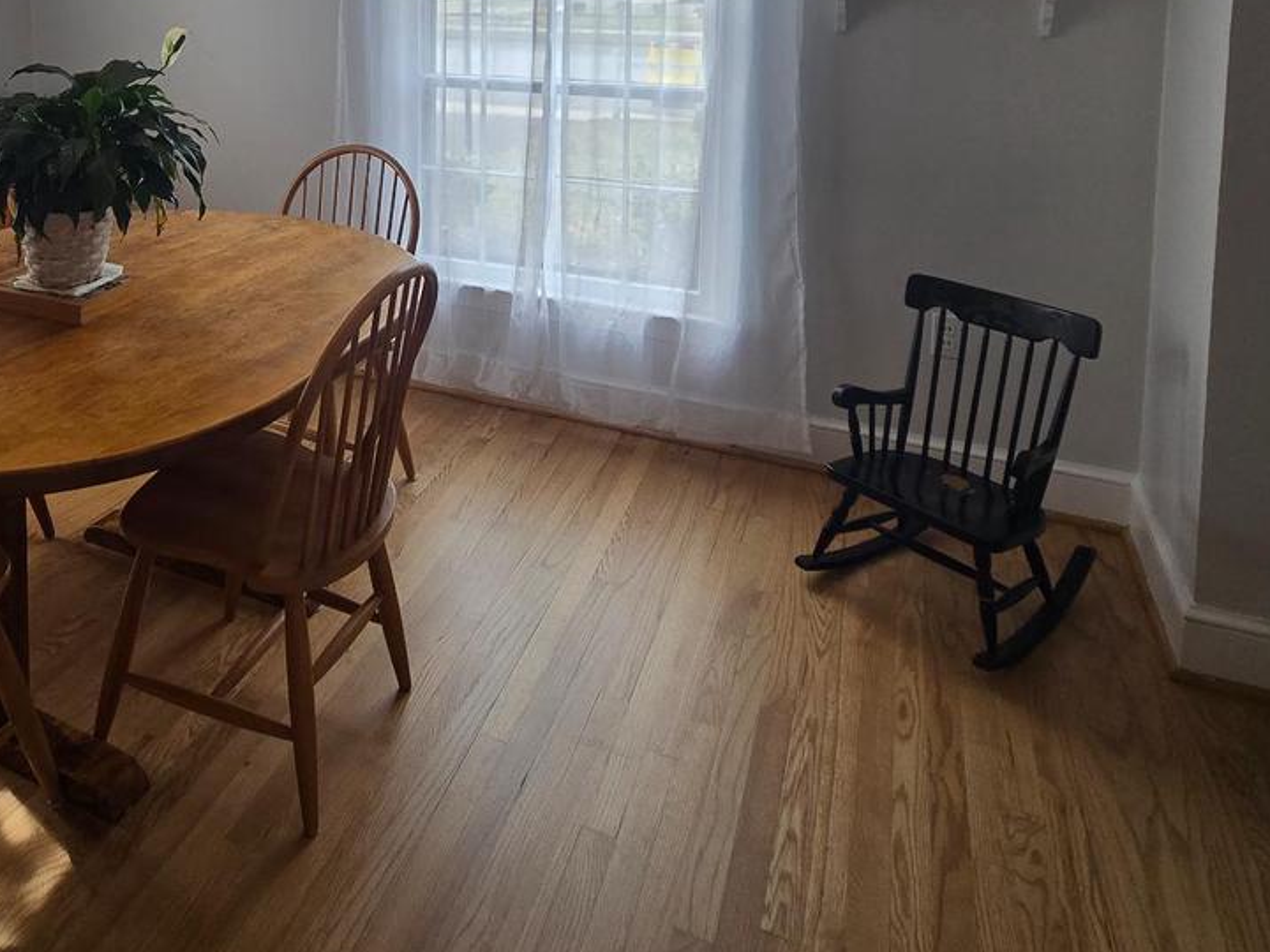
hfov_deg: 64.2
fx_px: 954
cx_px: 355
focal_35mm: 26
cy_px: 58
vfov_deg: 46.6
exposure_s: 1/134
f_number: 2.2
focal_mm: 2.2
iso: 50
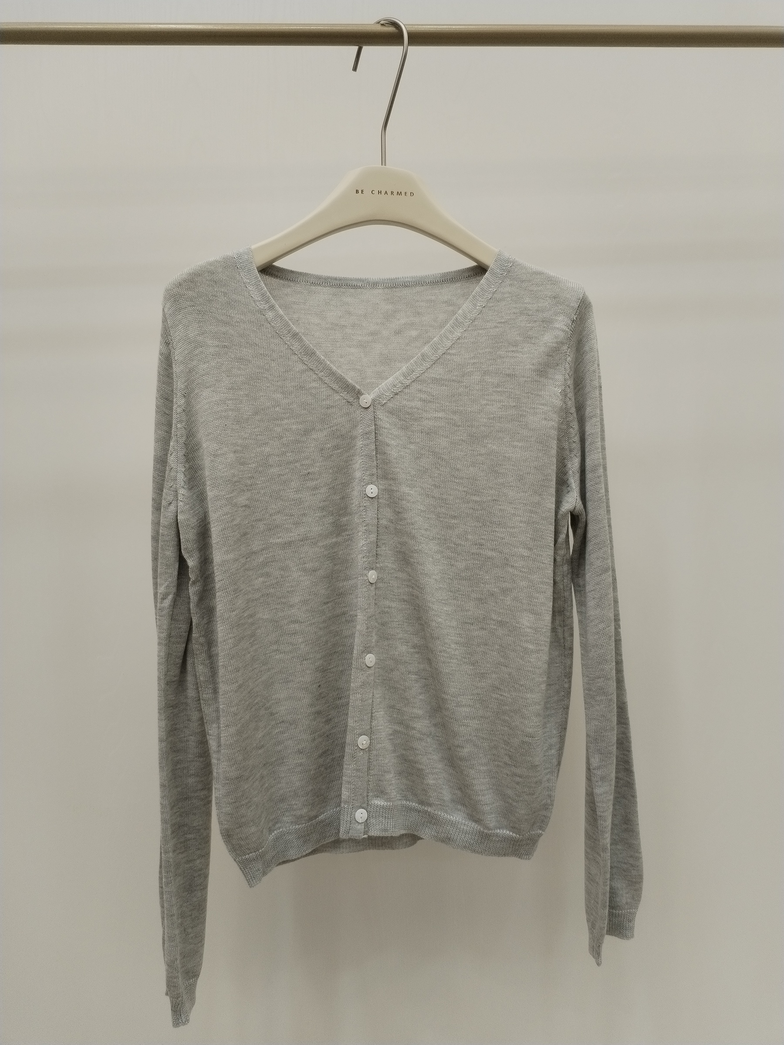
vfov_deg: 61.7
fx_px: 876
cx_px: 392
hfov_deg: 48.2
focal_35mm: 29
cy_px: 522
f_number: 1.8
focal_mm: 4.75
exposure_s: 1/120
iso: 185
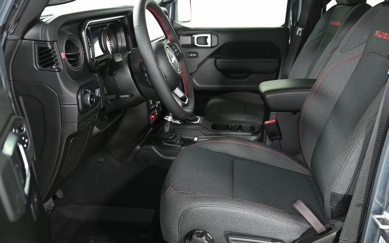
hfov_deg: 61.2
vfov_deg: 40.5
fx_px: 329
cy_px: 110
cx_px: 197
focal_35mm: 31
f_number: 2.8
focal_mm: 17
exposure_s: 1/40
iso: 640
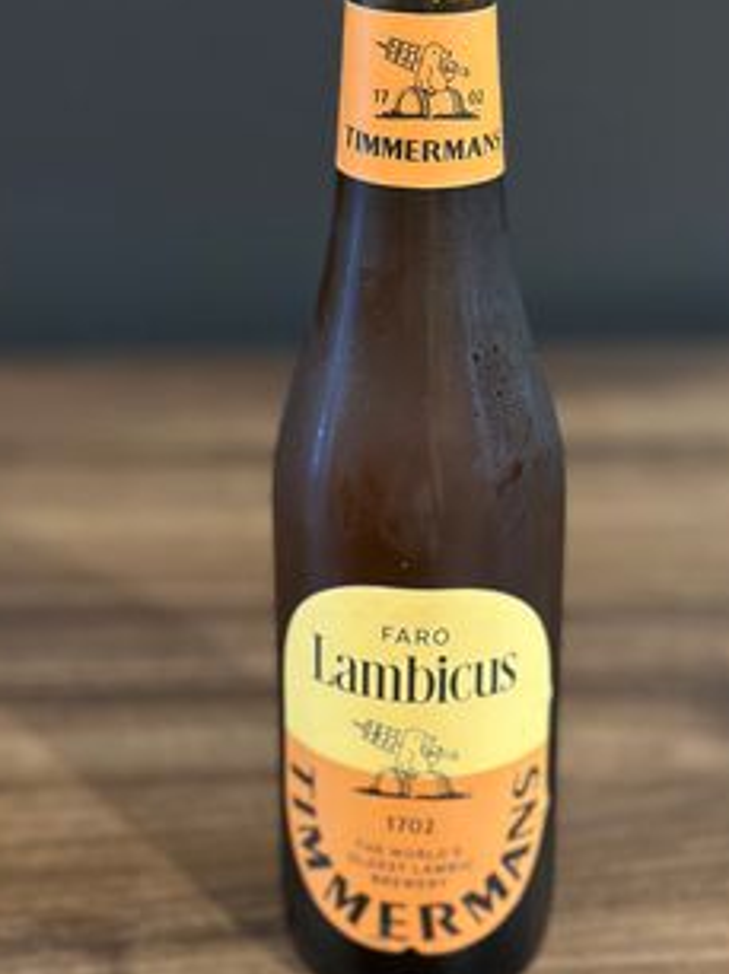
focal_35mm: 67
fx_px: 1884
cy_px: 409
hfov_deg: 21.9
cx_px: 420
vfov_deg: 28.9
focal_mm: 6.86
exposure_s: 1/25
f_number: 1.78
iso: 640
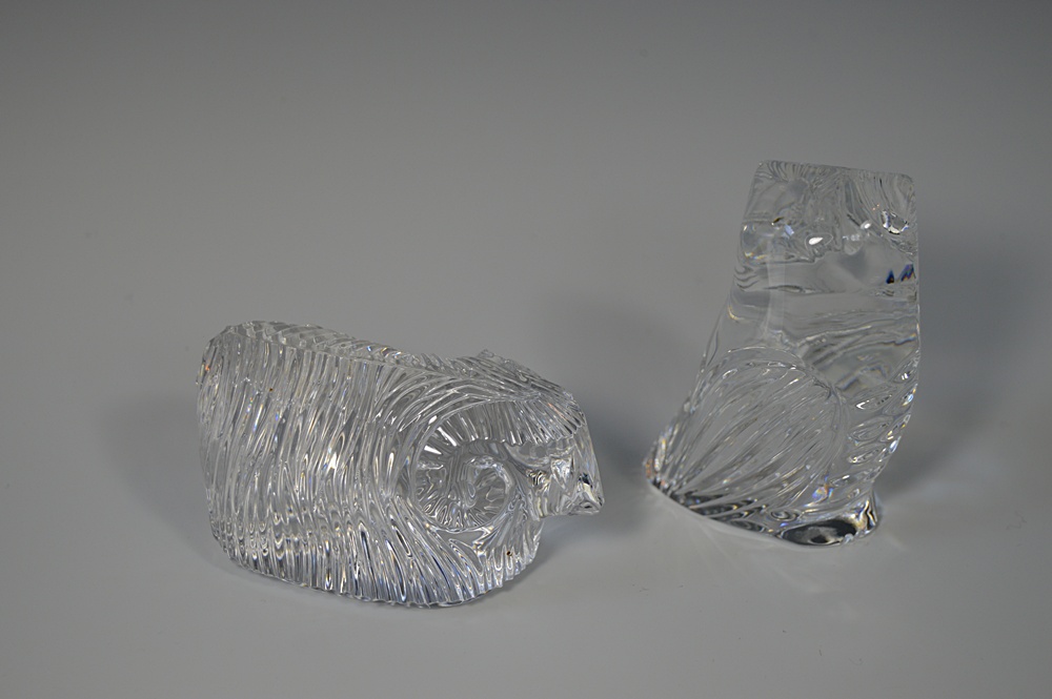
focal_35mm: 75
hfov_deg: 27.0
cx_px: 526
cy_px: 350
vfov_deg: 18.2
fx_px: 2190
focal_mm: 50
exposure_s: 1/125
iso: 180
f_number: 5.6
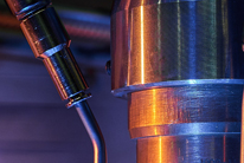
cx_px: -13
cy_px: 312
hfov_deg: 8.8
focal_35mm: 233
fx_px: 1581
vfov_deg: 5.8
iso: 200
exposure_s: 1/250
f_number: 14
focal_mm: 60
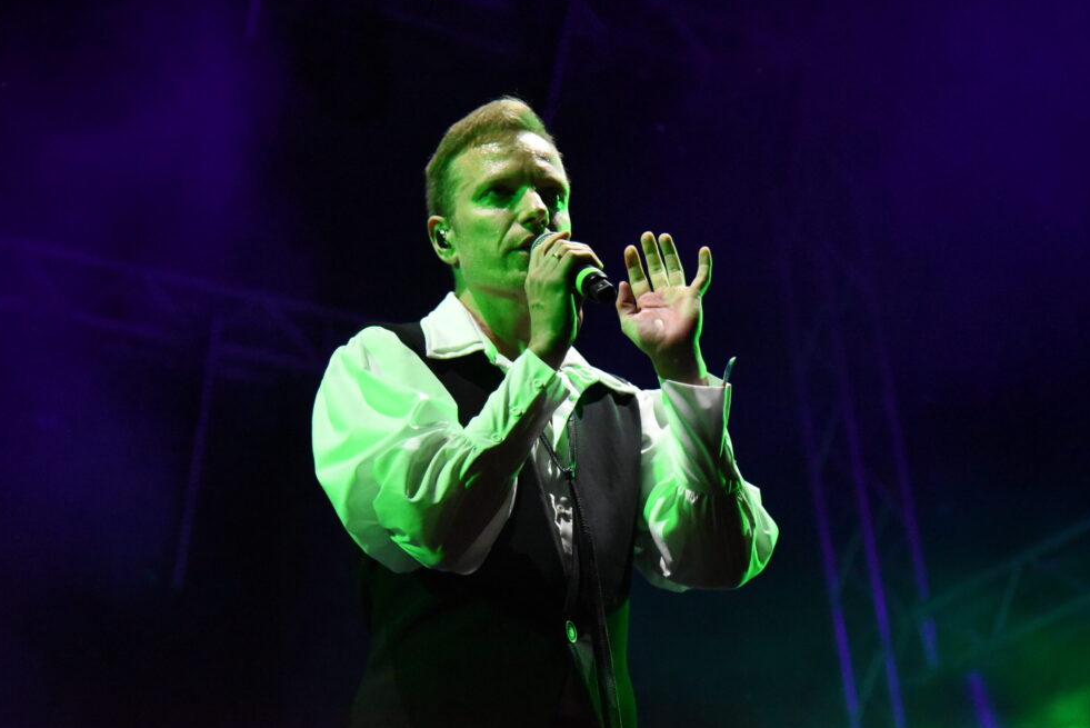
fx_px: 2908
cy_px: 355
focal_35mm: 96
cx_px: 562
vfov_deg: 14.3
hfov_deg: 21.2
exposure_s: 1/500
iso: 12800
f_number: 4
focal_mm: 92
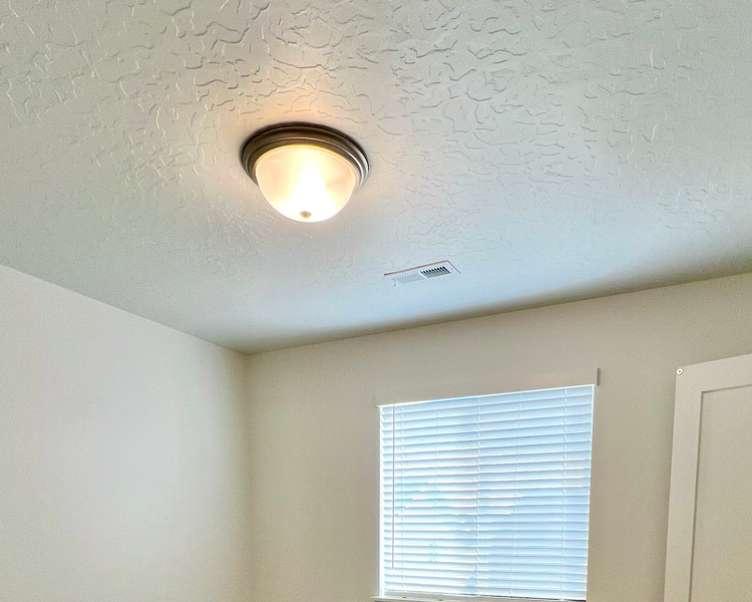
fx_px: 579
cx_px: 386
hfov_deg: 66.0
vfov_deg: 46.3
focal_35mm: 26
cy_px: 598
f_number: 1.8
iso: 32
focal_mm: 1.57
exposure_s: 1/120
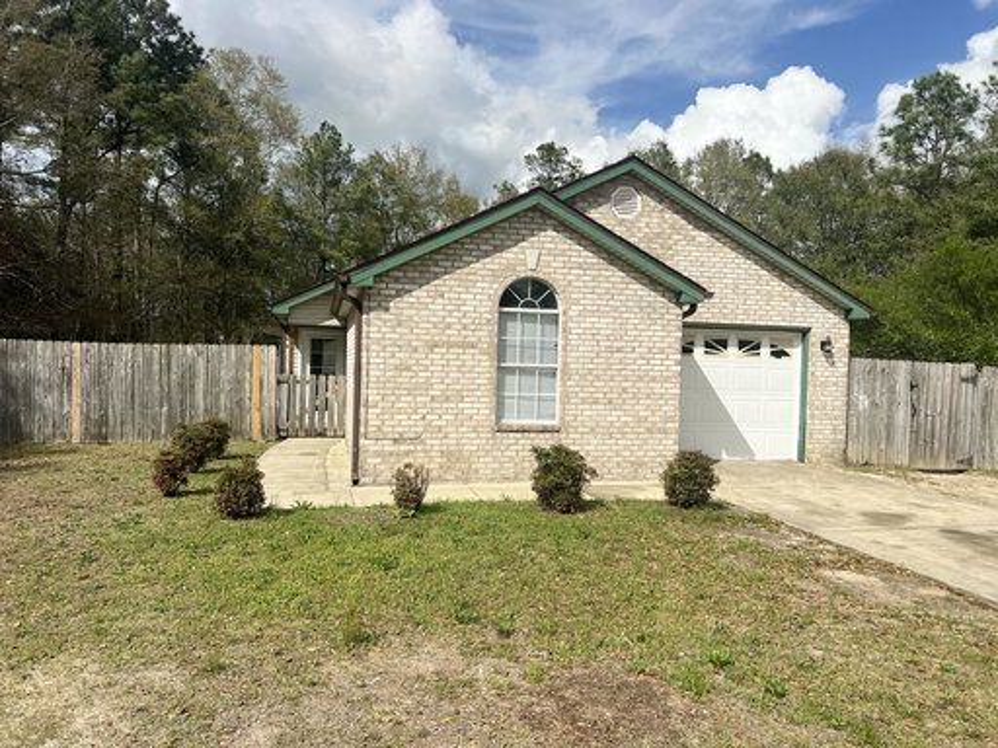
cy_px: 374
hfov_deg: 67.3
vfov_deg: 53.1
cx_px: 499
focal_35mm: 26
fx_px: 750
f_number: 1.5
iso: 50
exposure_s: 1/8000
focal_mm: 5.7
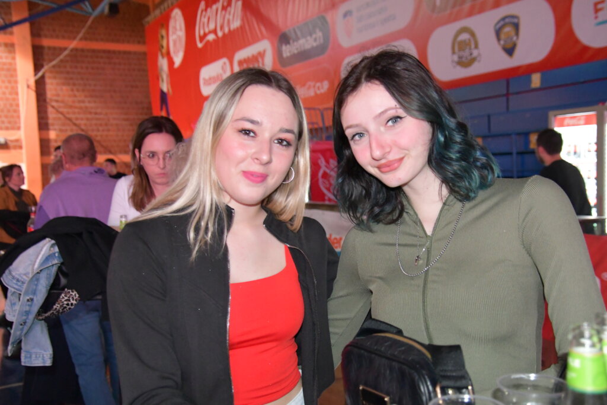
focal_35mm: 40
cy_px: 202
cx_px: 304
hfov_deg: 48.5
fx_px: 674
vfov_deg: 33.4
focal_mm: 27
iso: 5600
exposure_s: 1/60
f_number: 3.5
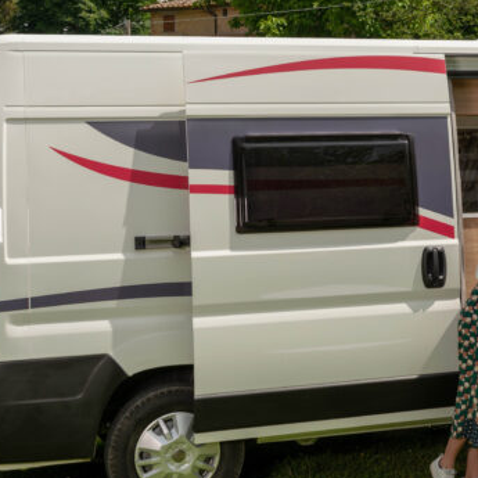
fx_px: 1125
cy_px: 166
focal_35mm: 72
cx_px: 500
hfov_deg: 22.8
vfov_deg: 23.9
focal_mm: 38
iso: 200
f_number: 8
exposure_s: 1/640
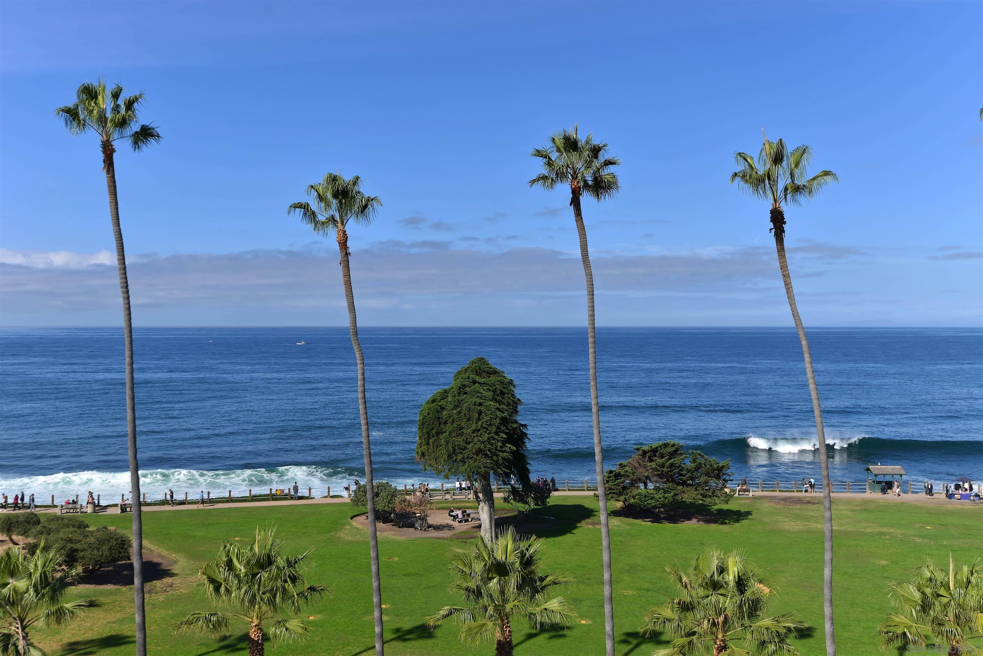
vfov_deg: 37.9
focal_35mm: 35
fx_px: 956
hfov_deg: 54.4
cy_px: 328
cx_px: 492
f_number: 5.6
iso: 100
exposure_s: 1/1000
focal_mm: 35
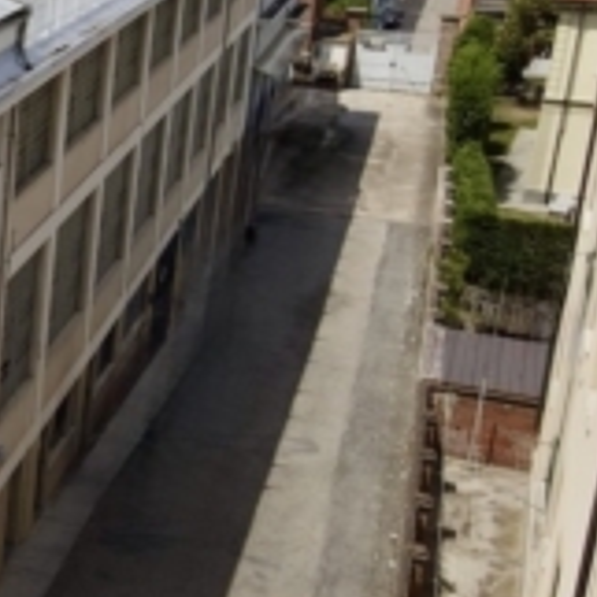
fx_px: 1502
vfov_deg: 22.5
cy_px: 286
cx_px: -367
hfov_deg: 19.0
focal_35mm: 77
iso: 100
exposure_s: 1/15
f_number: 2.8
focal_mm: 4.5
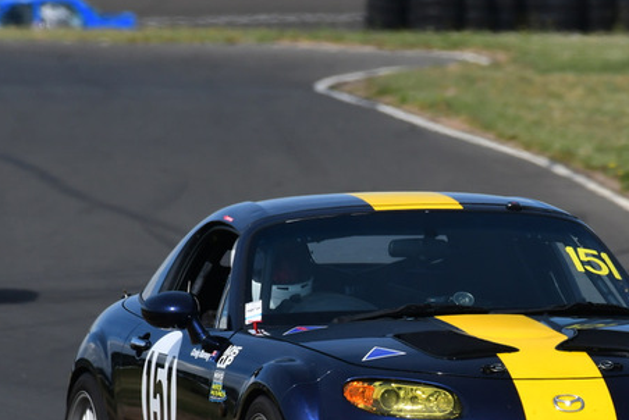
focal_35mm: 1327
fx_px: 23200
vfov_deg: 1.0
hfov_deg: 1.6
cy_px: 261
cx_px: 406
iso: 320
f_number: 11
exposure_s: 1/640
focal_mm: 500
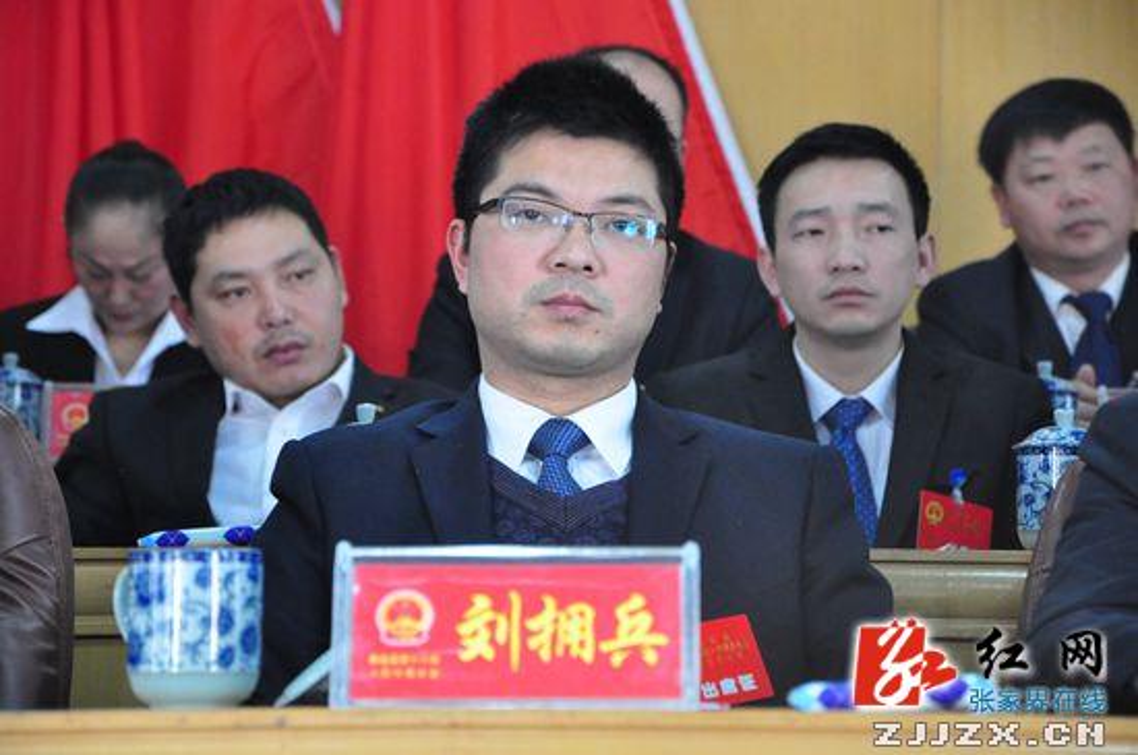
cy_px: 378
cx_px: 569
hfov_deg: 13.1
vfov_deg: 8.7
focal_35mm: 158
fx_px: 4971
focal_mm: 105
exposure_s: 1/20
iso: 3200
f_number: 5.6
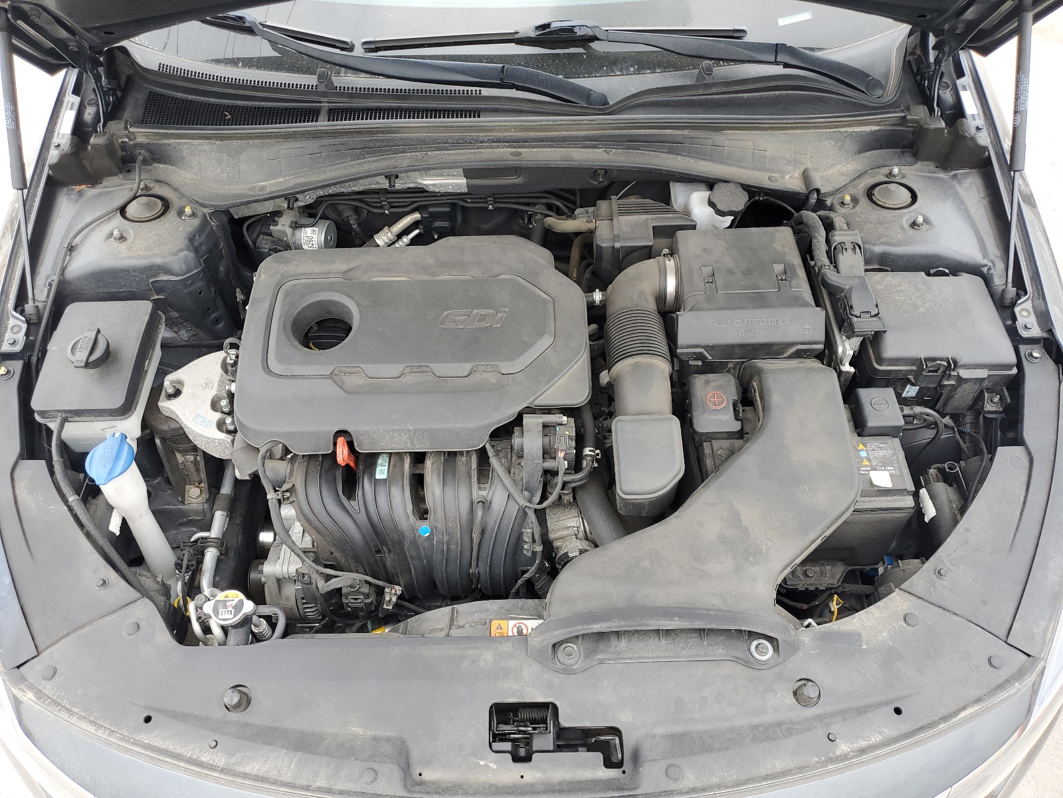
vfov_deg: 53.1
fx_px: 798
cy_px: 399
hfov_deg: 67.3
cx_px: 532
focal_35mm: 26
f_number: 1.5
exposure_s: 1/345
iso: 50
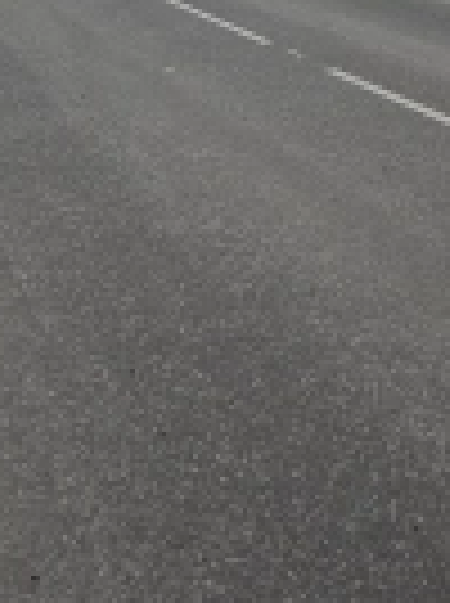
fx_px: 852
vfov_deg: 32.1
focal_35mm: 49
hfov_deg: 28.3
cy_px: -126
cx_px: 416
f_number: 2.2
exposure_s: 1/1536
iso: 50
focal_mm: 2.22
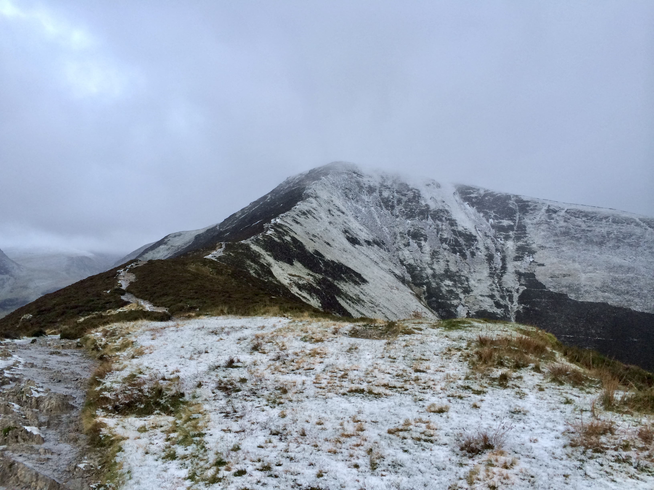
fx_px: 567
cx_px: 327
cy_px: 245
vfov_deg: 46.8
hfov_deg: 60.0
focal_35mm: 30
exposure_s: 1/40
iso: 40
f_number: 2.2
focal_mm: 4.12
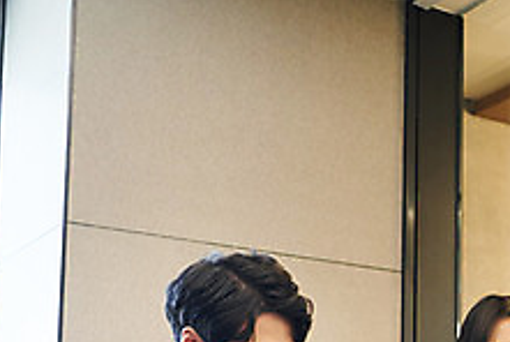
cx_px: 601
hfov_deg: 22.4
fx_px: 1192
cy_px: 386
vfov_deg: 15.8
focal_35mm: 84
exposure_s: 1/125
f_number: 3.2
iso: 800
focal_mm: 31
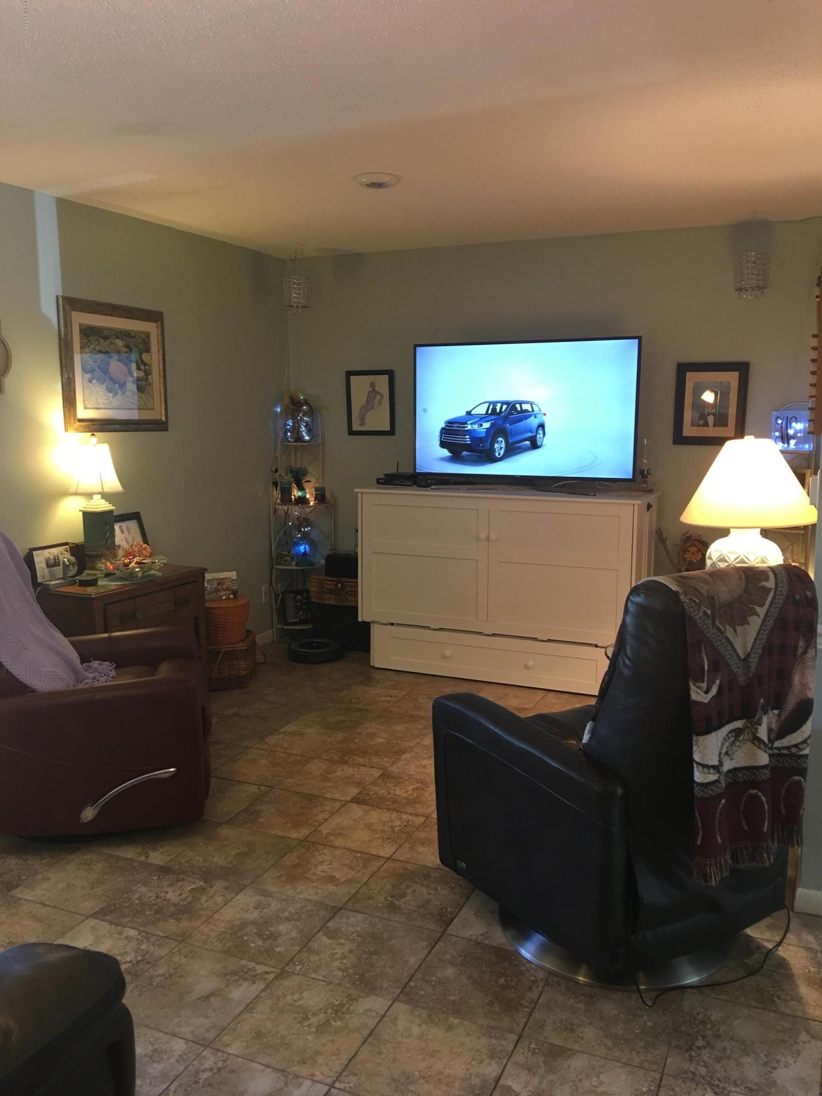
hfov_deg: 48.2
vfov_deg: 61.7
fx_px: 918
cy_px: 548
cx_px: 411
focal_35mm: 29
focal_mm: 4.15
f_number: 2.2
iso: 50
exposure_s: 1/15
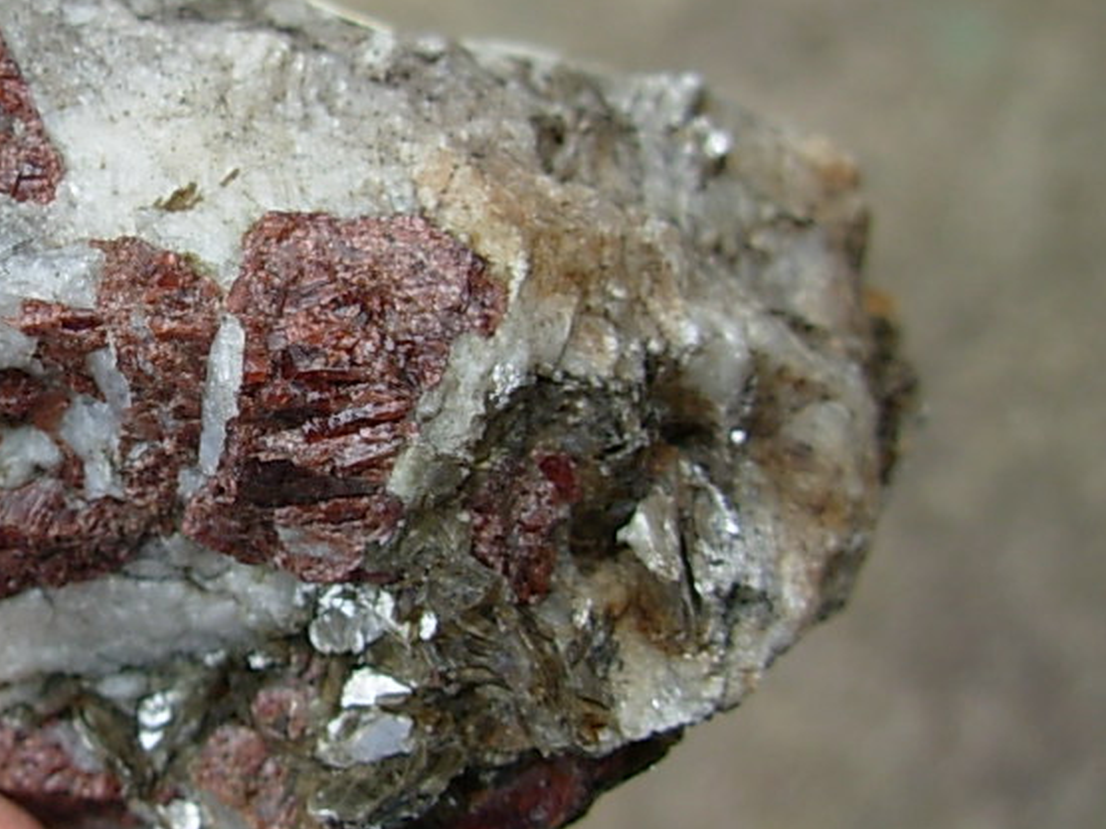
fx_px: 2237
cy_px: 344
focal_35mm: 70
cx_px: 137
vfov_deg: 21.0
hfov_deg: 26.9
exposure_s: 1/323
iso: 50
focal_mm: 6.3
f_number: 2.9
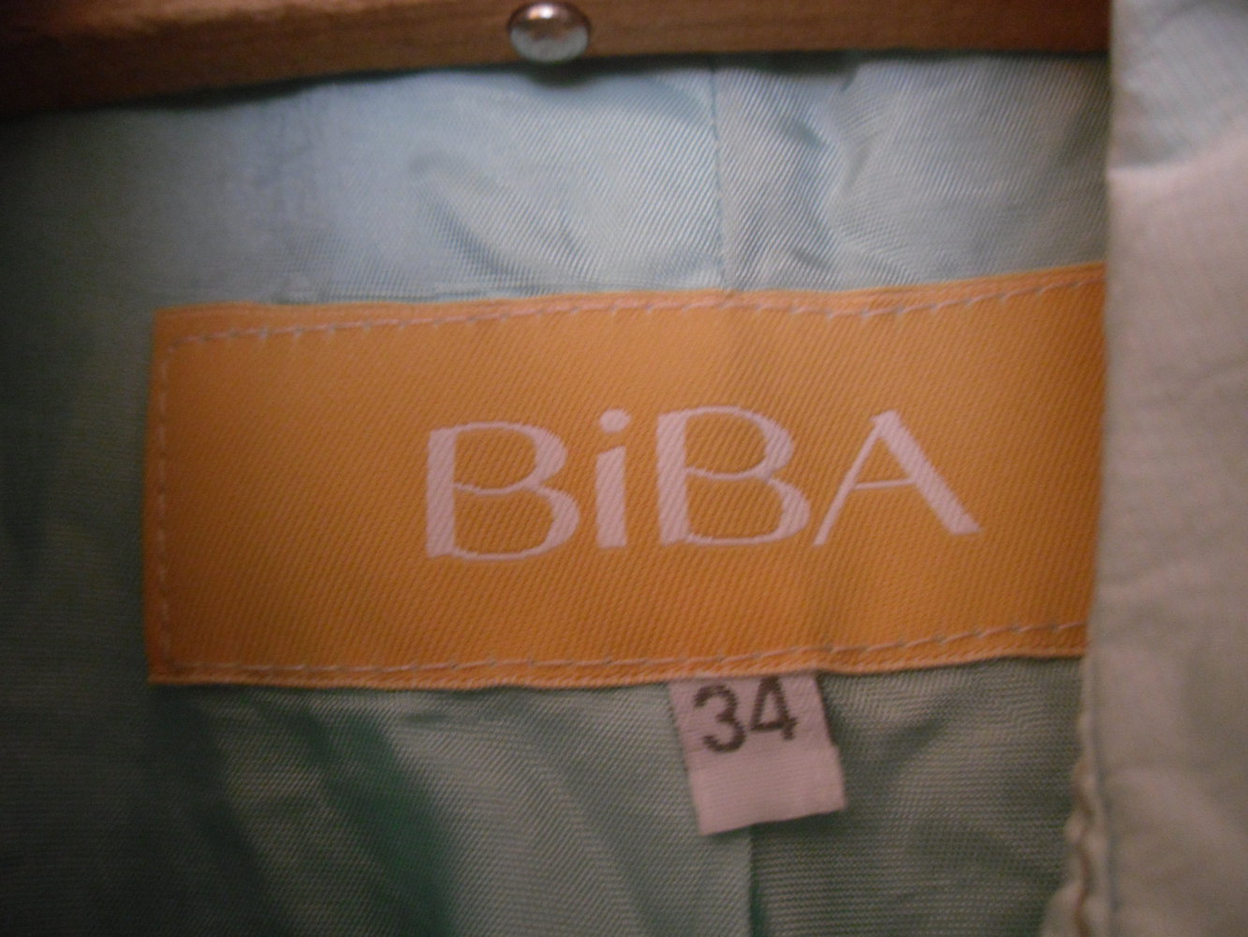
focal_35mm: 45
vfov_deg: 32.2
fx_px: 1623
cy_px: 468
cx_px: 624
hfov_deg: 42.1
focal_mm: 6.3
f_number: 3.5
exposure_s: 1/15
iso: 400
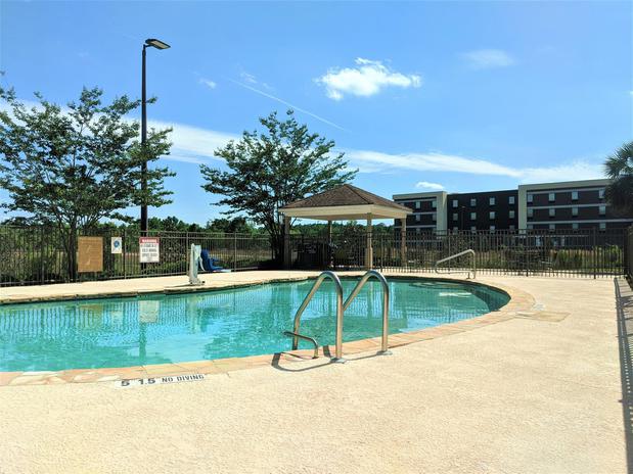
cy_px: 237
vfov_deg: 51.3
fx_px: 494
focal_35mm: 27
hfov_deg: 65.3
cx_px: 316
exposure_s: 1/5848
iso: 58
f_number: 1.8
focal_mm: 4.44
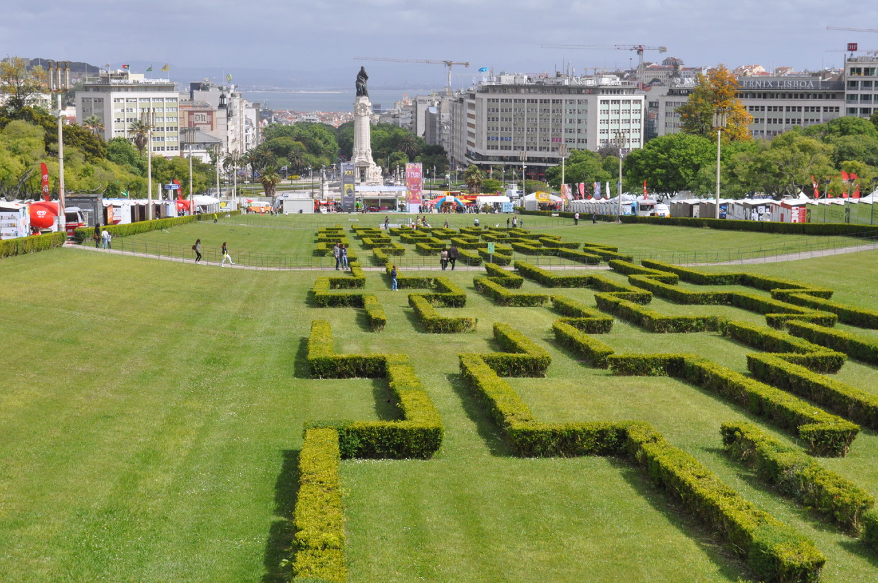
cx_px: 439
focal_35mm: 66
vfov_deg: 20.6
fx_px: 1608
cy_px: 292
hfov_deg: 30.5
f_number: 13
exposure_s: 1/640
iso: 640
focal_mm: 44
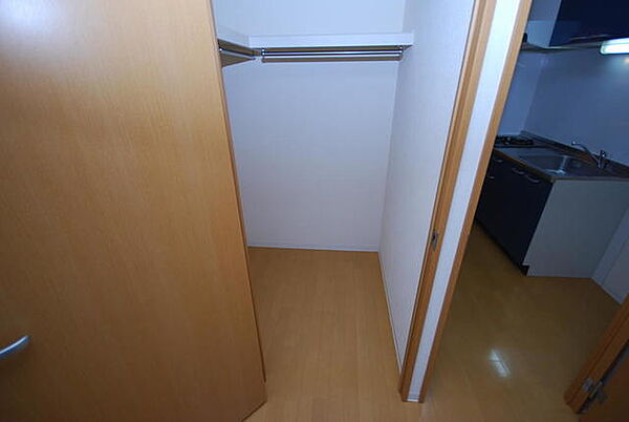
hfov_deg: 100.3
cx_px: 314
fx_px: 262
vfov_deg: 77.5
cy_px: 211
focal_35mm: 15
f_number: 4
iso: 200
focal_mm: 10
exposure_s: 1/60
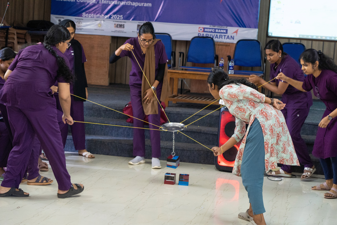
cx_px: 168
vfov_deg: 14.3
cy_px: 112
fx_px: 899
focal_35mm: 96
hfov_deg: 21.2
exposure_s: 1/160
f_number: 4
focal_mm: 96
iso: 8000
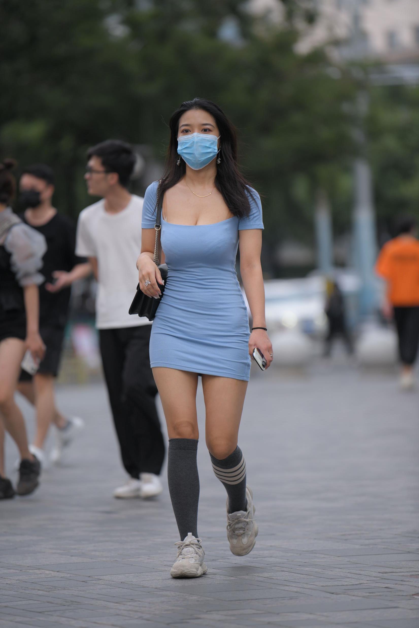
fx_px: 3491
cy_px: 314
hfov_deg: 6.9
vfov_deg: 10.3
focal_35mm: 200
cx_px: 210
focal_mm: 200
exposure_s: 1/640
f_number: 3.2
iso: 320
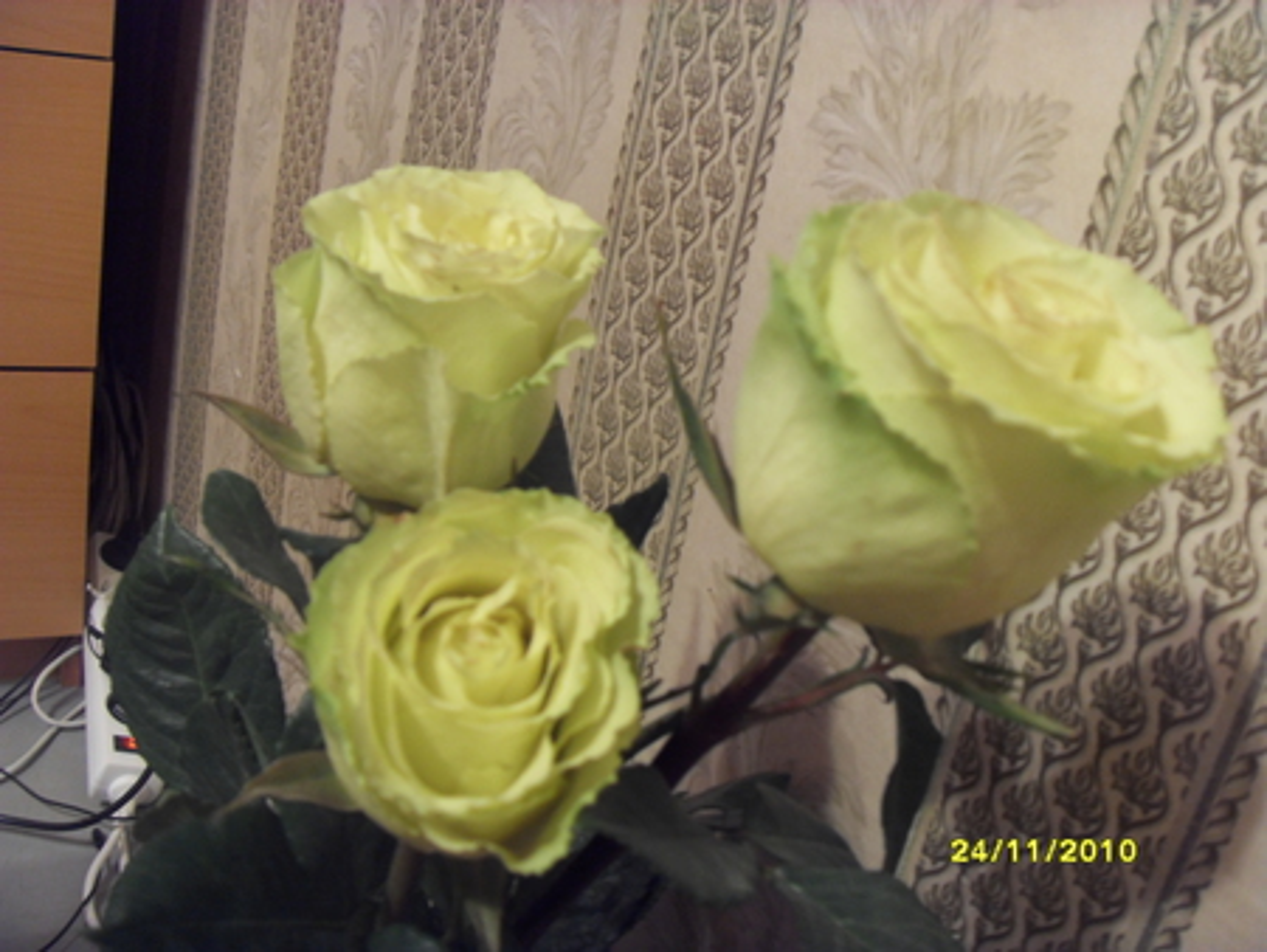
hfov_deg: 47.8
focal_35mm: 39
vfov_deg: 36.9
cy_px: 476
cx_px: 634
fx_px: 1428
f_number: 3.5
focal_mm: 6.6
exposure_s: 1/6
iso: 200
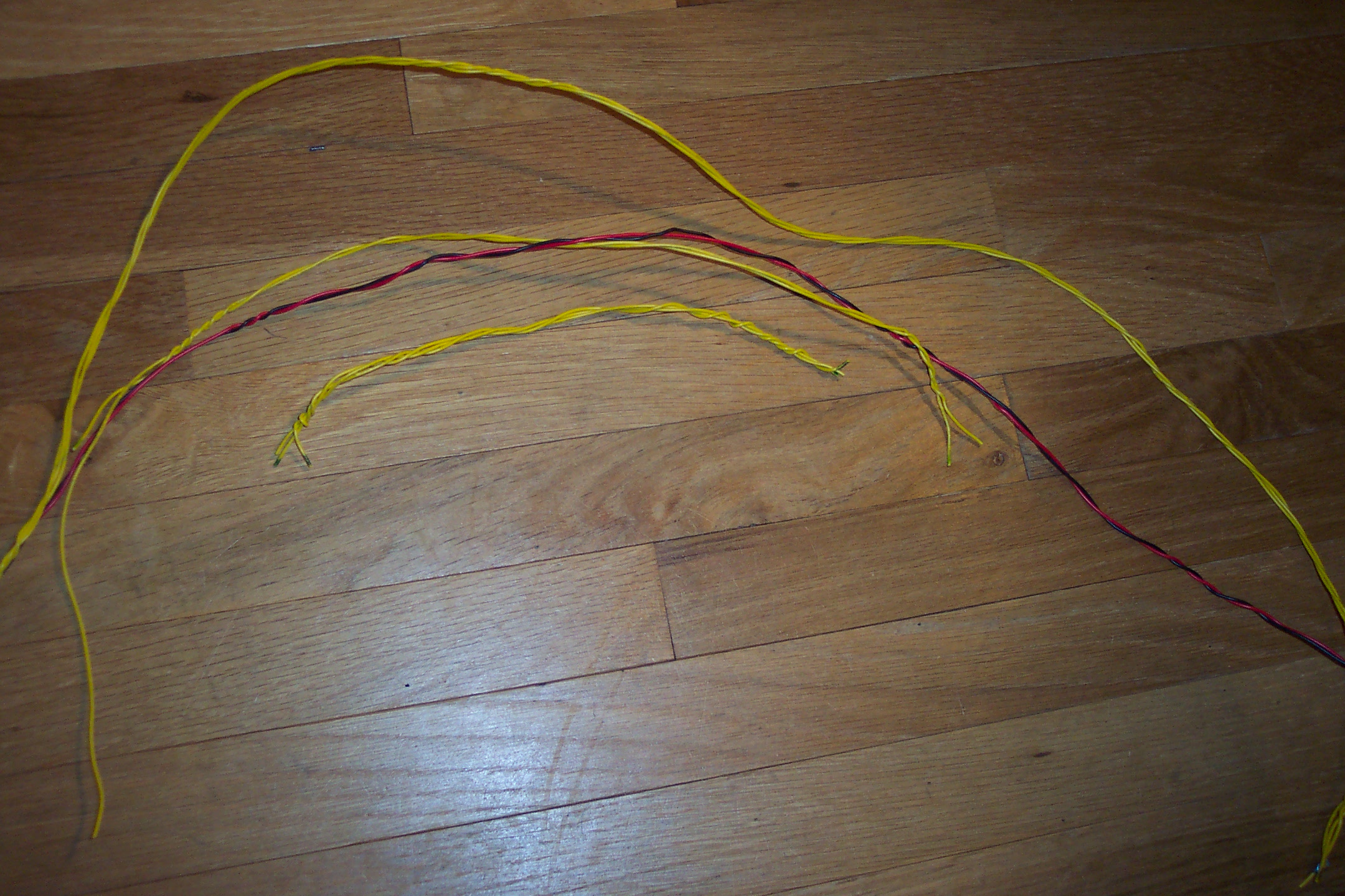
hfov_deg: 50.7
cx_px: 672
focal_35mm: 38
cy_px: 448
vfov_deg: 35.1
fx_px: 1420
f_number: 2.8
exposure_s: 1/30
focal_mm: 8
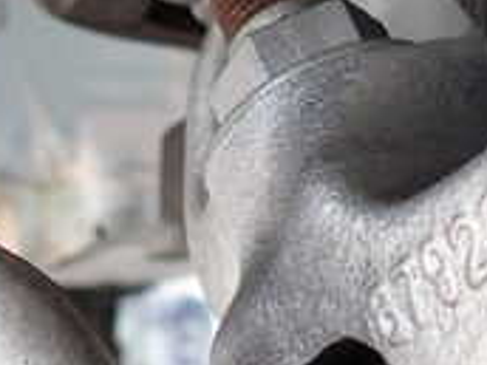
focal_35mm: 87
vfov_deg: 16.5
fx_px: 1224
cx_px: 266
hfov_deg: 22.5
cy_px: 402
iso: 160
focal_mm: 4.5
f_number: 2
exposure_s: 1/60
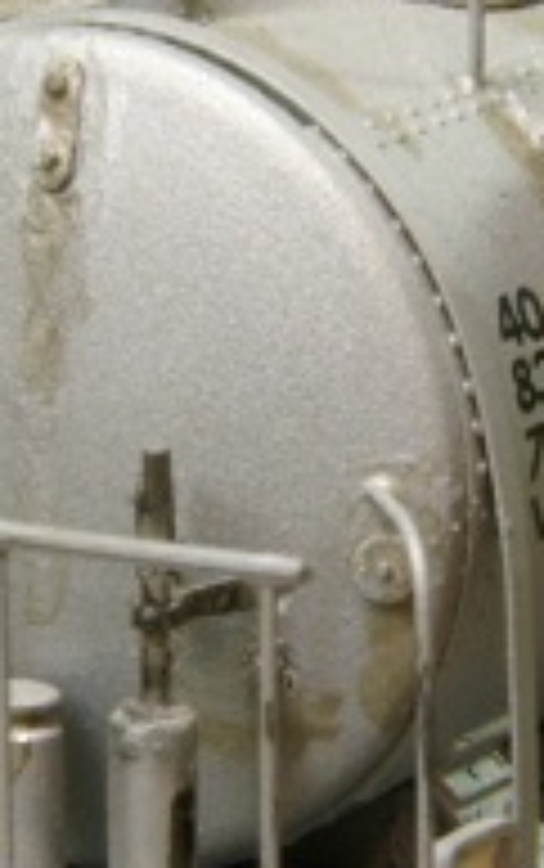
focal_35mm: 417
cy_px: 459
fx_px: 9870
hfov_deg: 3.2
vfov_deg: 5.0
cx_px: 414
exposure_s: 3.2
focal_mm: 70
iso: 200
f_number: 32
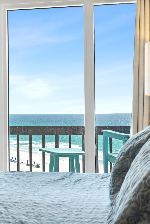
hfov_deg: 19.9
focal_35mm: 68
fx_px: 425
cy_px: 112
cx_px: 36
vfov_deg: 29.7
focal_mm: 30
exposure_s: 1/1250
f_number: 9
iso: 400
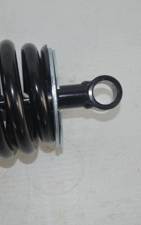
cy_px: 113
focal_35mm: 56
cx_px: 62
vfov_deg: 36.3
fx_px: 344
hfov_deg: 23.1
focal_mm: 24
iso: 360
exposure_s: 1/60
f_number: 4
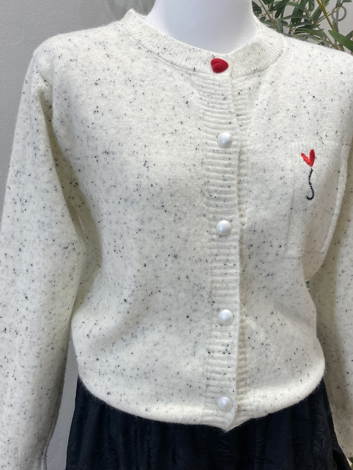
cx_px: 196
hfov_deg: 35.9
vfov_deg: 46.8
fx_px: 544
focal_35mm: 40
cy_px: 249
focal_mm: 3.99
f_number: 1.8
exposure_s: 1/206
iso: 20
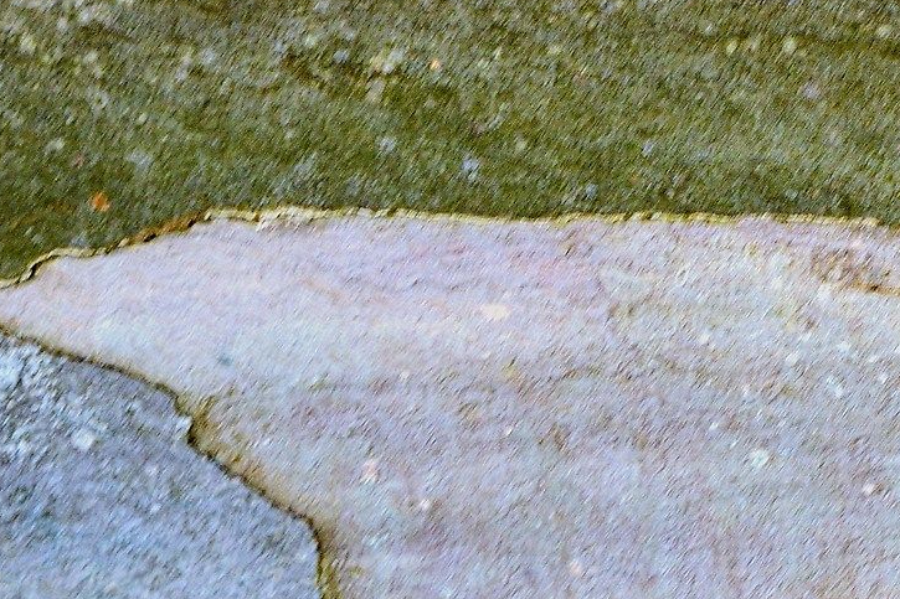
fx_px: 7698
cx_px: 771
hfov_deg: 6.7
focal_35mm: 308
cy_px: -113
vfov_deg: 4.4
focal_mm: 62
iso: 400
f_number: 8
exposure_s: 1/80
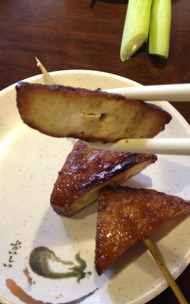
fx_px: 315
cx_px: 84
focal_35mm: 38
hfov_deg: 33.6
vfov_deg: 51.5
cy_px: 154
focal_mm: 4.28
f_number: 2.4
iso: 320
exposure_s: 1/20
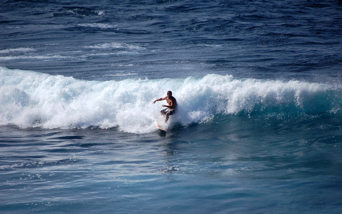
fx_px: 2852
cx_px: 171
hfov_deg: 6.9
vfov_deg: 4.3
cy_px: 109
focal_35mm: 306
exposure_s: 1/2000
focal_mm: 200
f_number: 5.6
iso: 220
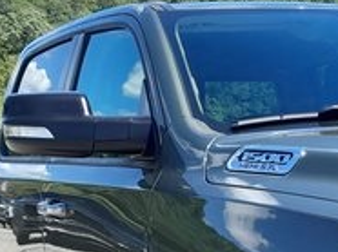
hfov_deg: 19.3
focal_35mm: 93
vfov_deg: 15.0
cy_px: 343
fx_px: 907
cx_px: 452
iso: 40
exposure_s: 1/210
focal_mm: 4
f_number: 1.8
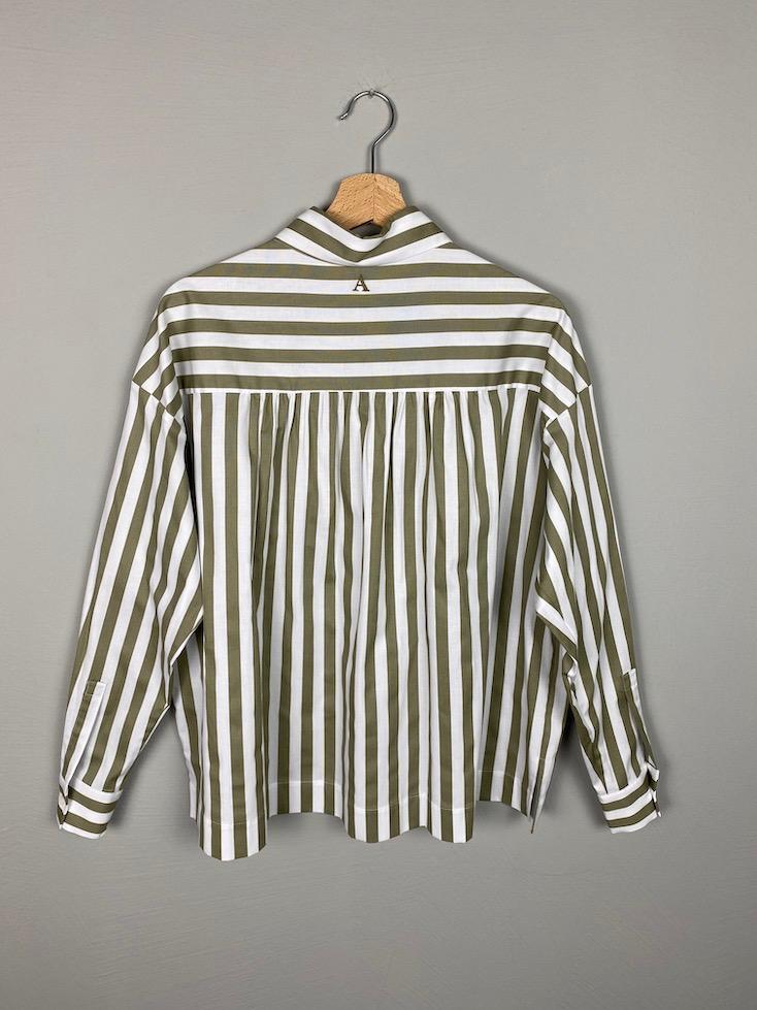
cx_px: 378
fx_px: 758
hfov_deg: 53.1
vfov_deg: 67.3
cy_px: 505
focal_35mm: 26
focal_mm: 4.25
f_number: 1.8
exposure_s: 1/100
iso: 64
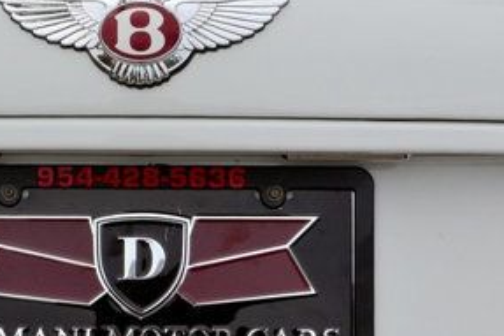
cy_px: 227
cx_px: 144
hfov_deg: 19.0
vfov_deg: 12.8
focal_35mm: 107
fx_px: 1497
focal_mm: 32
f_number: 13
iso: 800
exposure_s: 1/640
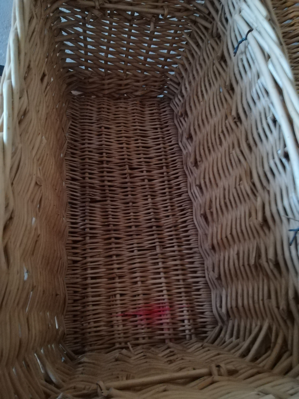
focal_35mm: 26
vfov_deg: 67.3
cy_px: 200
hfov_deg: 53.1
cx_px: 150
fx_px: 299
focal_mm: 3.83
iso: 800
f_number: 2.2
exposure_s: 1/14.3
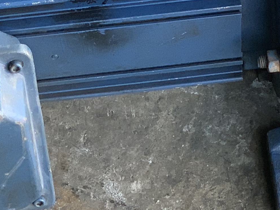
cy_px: 9
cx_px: 267
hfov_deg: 9.2
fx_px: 1723
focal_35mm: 213
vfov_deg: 7.0
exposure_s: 1/122
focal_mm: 6
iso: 80
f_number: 2.4
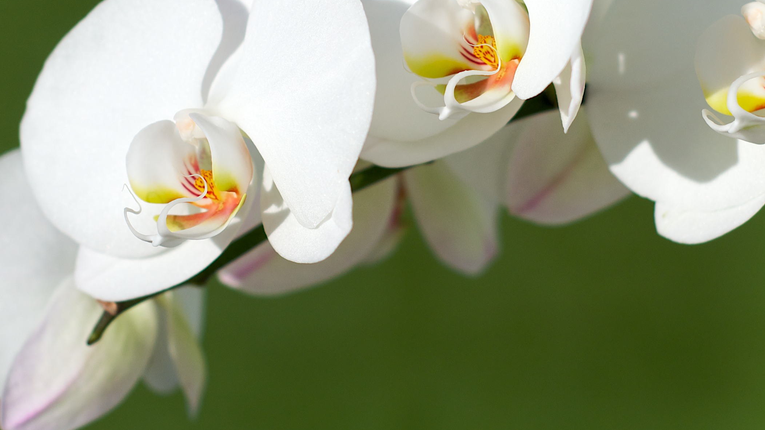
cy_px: 96
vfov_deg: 10.1
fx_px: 2434
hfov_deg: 17.9
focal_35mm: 120
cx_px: 405
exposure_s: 1/4000
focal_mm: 50
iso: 200
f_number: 3.2
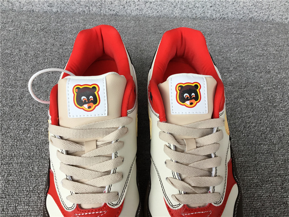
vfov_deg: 45.4
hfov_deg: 58.4
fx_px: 259
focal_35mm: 31
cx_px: 144
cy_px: 108
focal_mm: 3.3
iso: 32
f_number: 2.4
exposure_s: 1/120
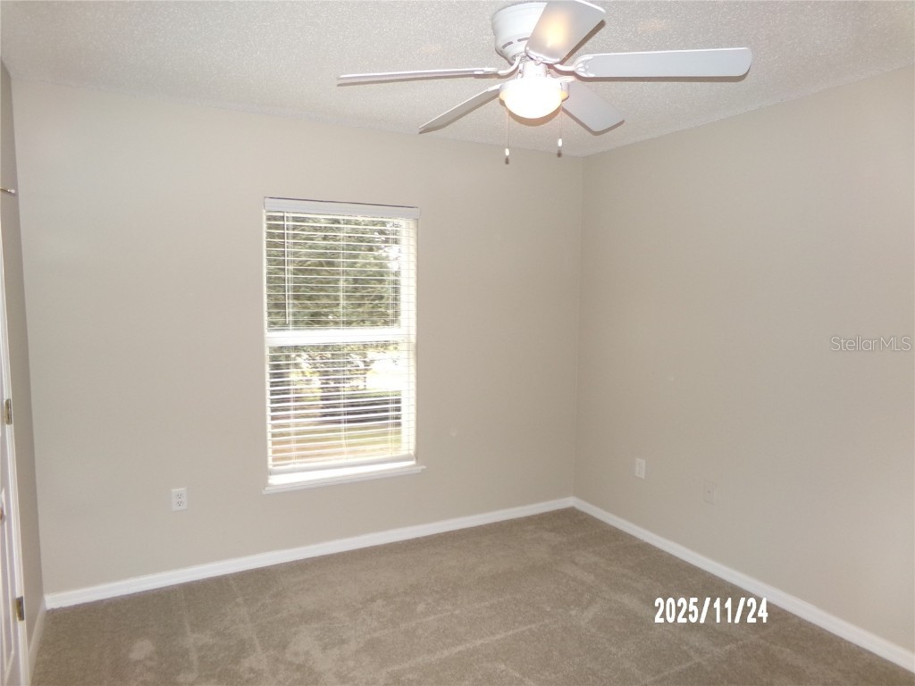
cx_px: 458
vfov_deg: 56.8
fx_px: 634
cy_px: 343
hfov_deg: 71.6
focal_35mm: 24
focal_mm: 4.3
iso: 210
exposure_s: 1/34
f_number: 3.7
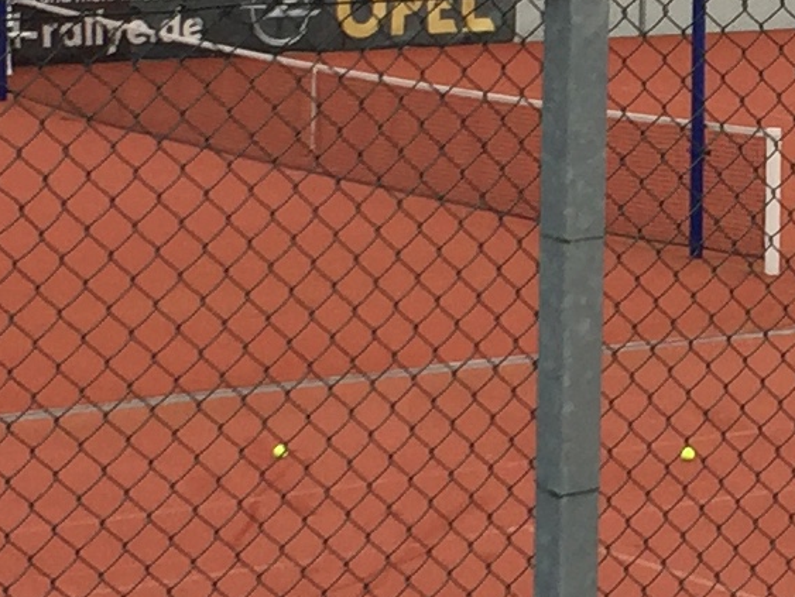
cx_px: 811
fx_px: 3861
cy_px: 164
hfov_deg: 11.6
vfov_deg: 8.8
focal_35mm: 168
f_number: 2.2
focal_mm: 4.15
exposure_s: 1/439
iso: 32
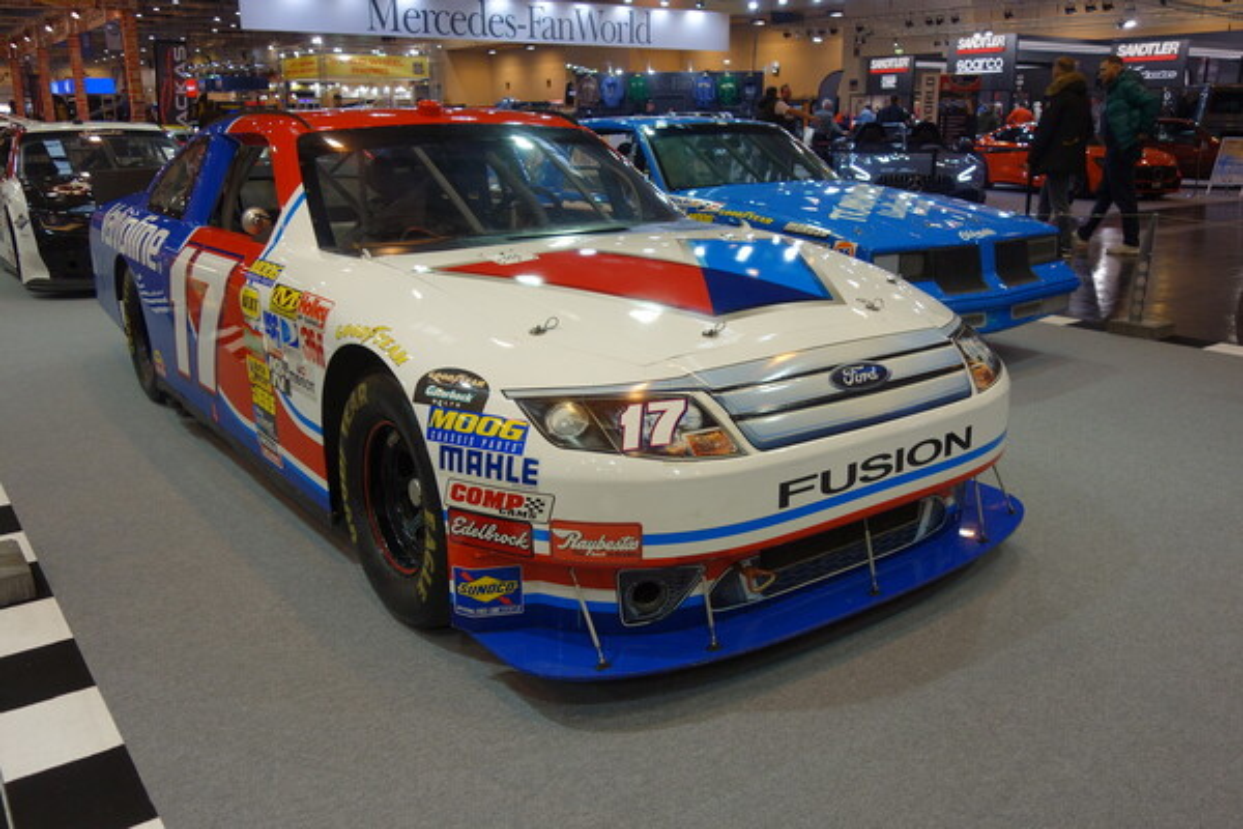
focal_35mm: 30
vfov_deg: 43.6
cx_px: 622
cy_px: 414
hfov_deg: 61.9
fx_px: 1036
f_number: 2.2
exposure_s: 1/100
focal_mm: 11.04
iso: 125
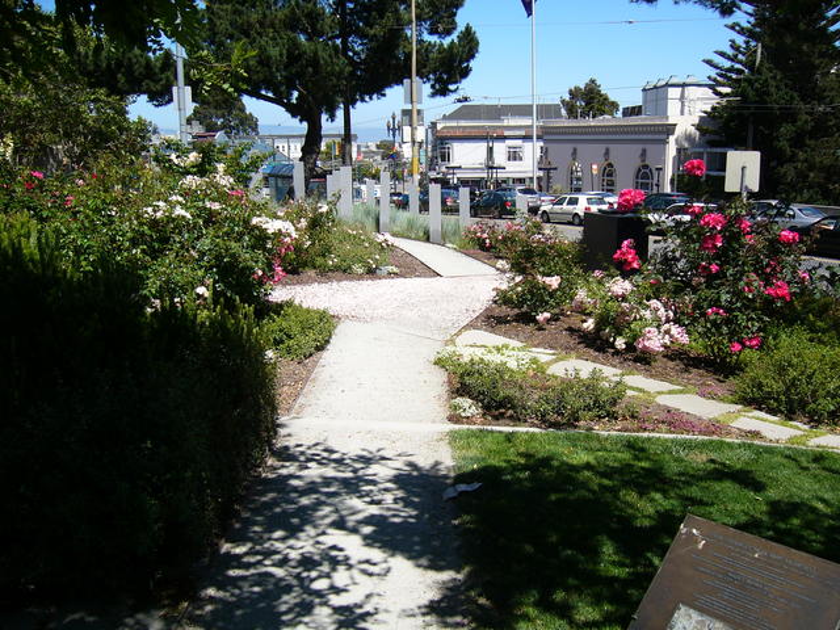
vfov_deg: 40.7
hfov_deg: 52.6
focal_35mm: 35
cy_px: 315
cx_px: 420
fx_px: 849
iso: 50
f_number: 2.8
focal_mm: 5.8
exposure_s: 1/1000
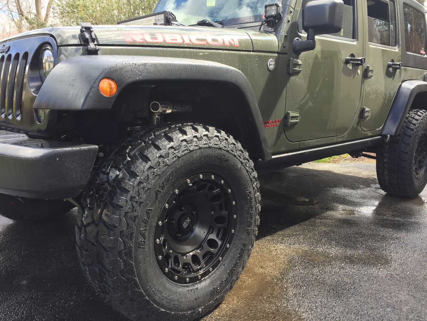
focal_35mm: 29
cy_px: 160
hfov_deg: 61.7
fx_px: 358
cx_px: 214
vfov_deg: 48.2
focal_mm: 4.15
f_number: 2.2
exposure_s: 1/168
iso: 32
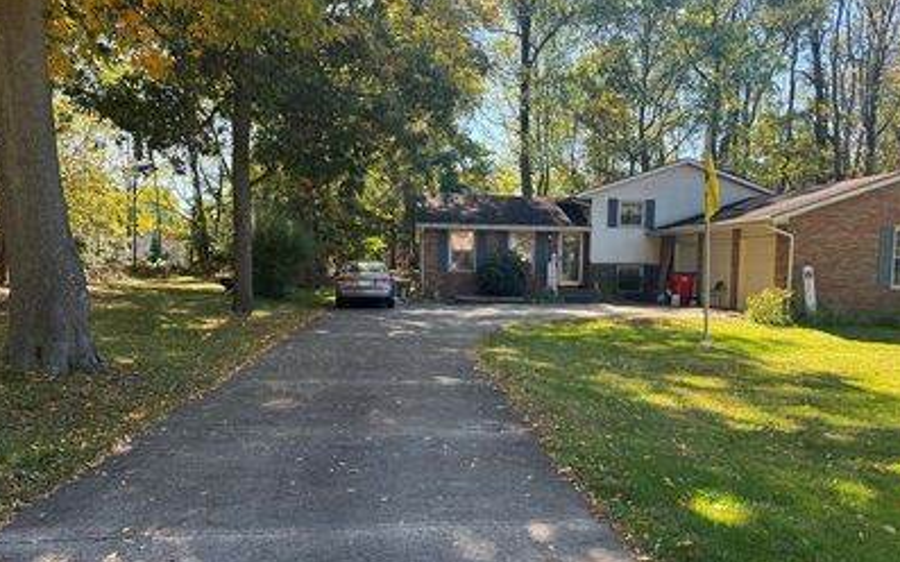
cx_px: 517
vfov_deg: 39.3
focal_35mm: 32
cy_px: 337
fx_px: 785
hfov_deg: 59.4
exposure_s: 1/518
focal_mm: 6.76
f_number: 1.78
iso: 80
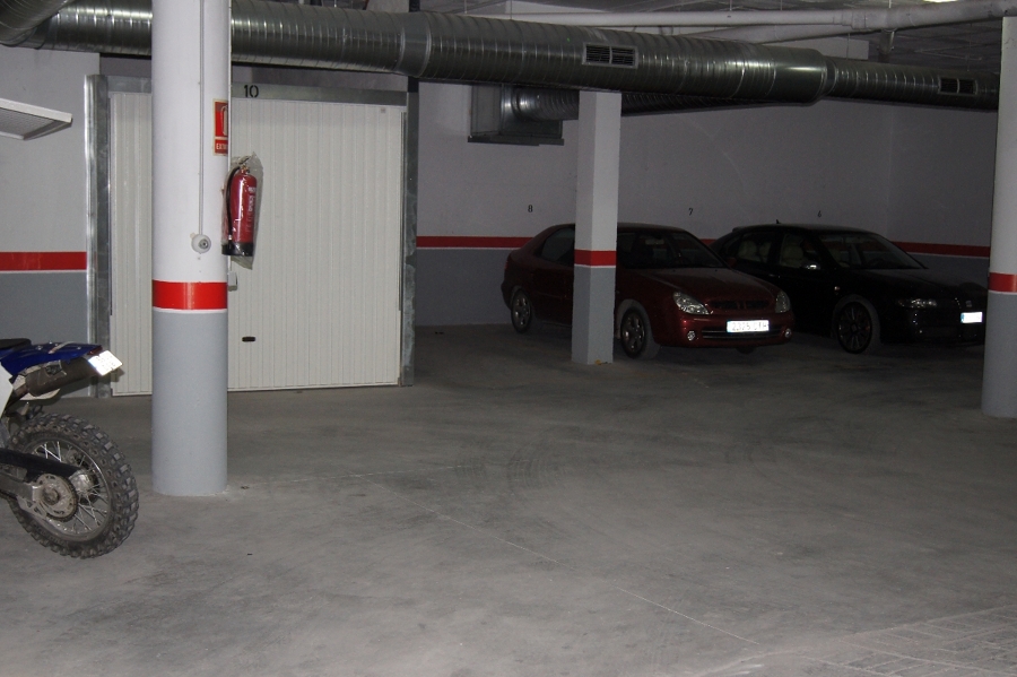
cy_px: 338
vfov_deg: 29.8
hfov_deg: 43.6
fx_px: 1270
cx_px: 508
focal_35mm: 45
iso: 500
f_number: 4.5
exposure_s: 1/60
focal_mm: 30
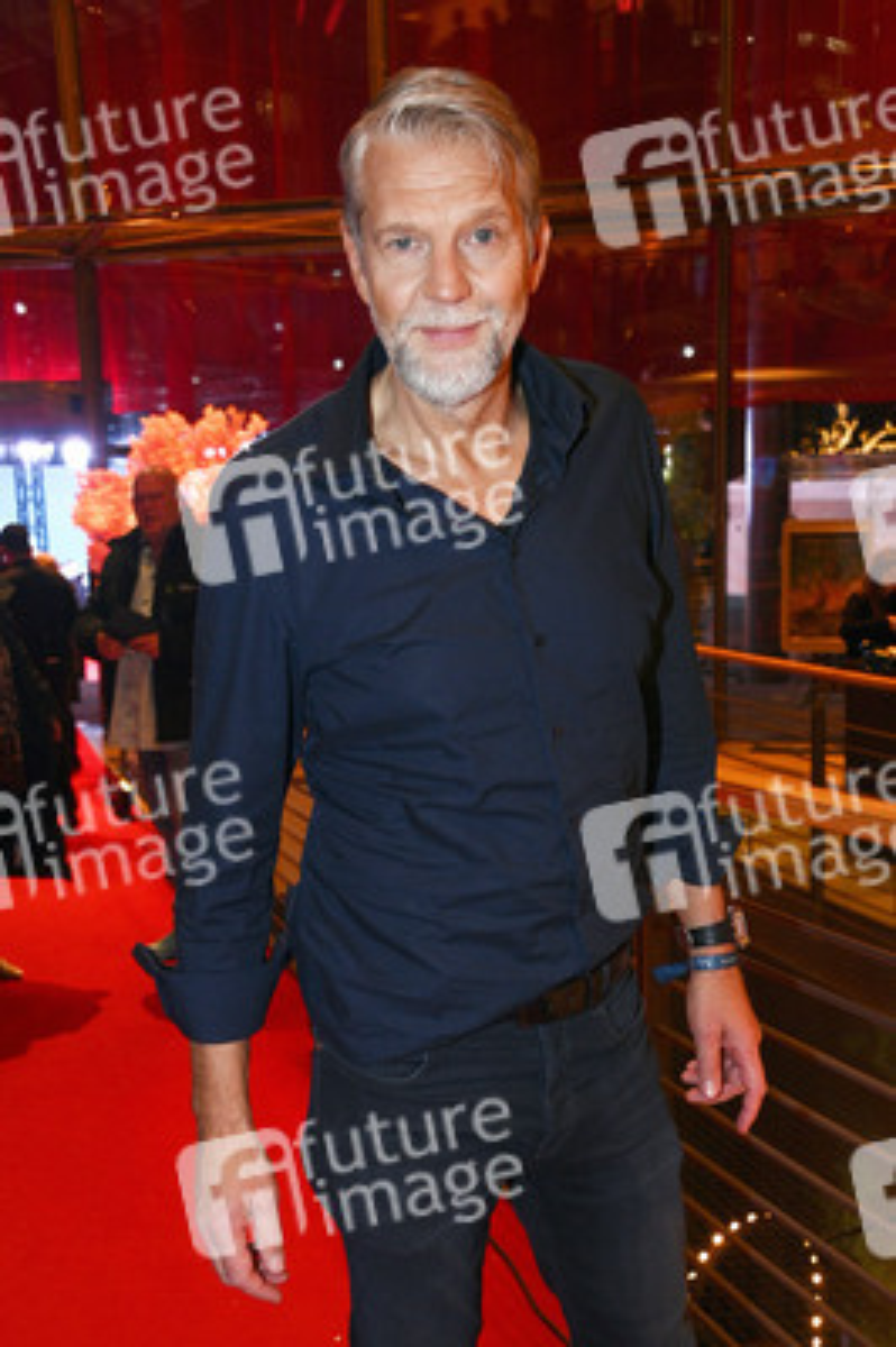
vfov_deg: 50.7
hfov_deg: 35.0
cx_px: 448
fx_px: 1421
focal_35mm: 38
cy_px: 674
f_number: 5.6
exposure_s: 1/100
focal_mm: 38
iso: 2000
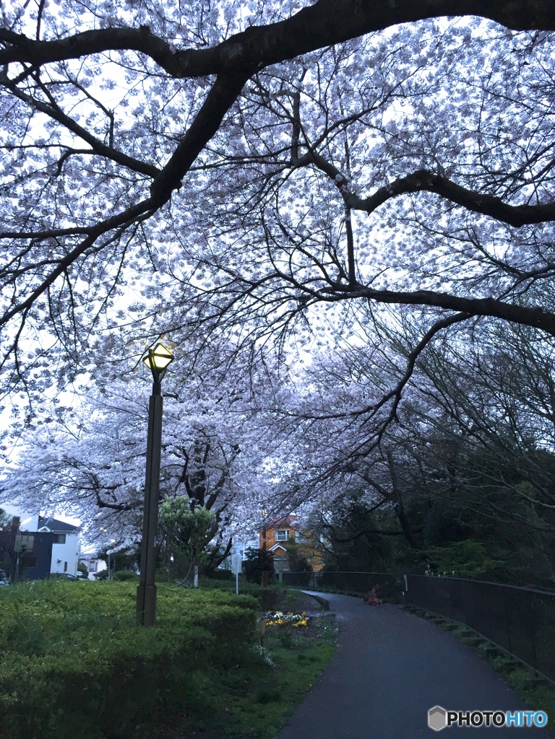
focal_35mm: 29
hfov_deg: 48.2
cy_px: 370
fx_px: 620
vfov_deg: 61.7
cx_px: 278
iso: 64
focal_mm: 4.15
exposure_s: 1/30
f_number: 2.2
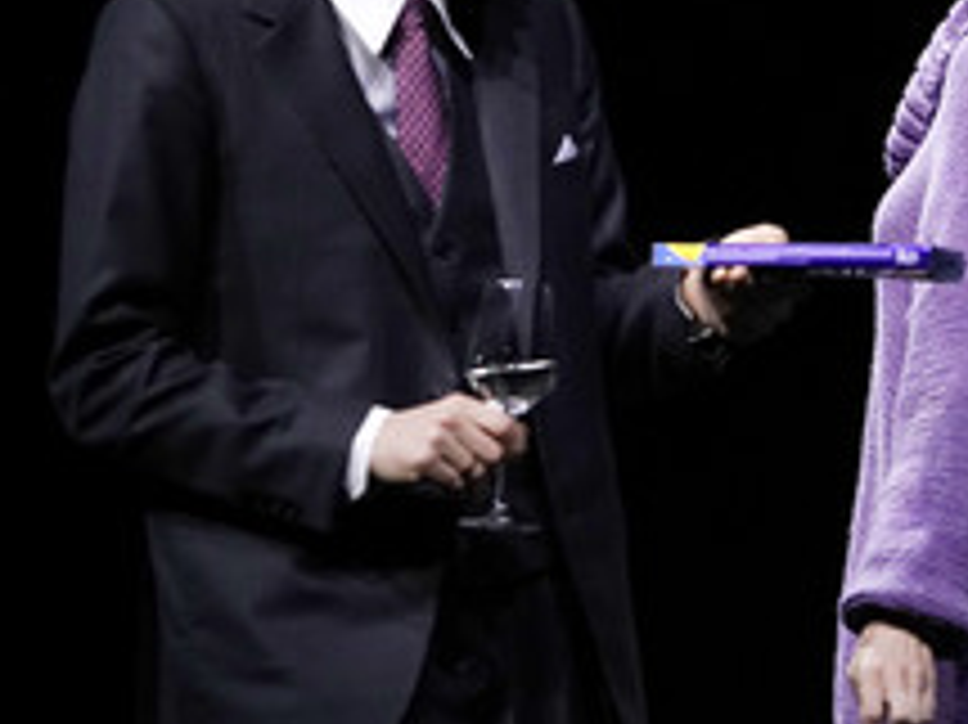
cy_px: 175
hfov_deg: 4.9
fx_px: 11263
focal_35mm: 403
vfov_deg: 3.7
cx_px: 736
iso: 3200
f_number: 5.6
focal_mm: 200
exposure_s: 1/125
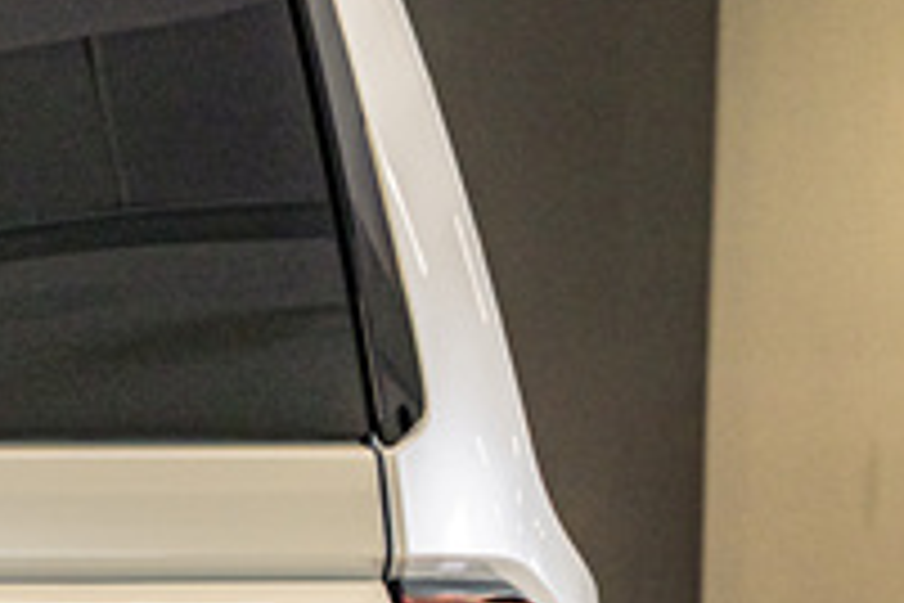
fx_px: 4846
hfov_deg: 10.2
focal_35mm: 193
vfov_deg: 7.0
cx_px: -591
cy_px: 927
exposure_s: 1/125
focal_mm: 38
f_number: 4.5
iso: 400
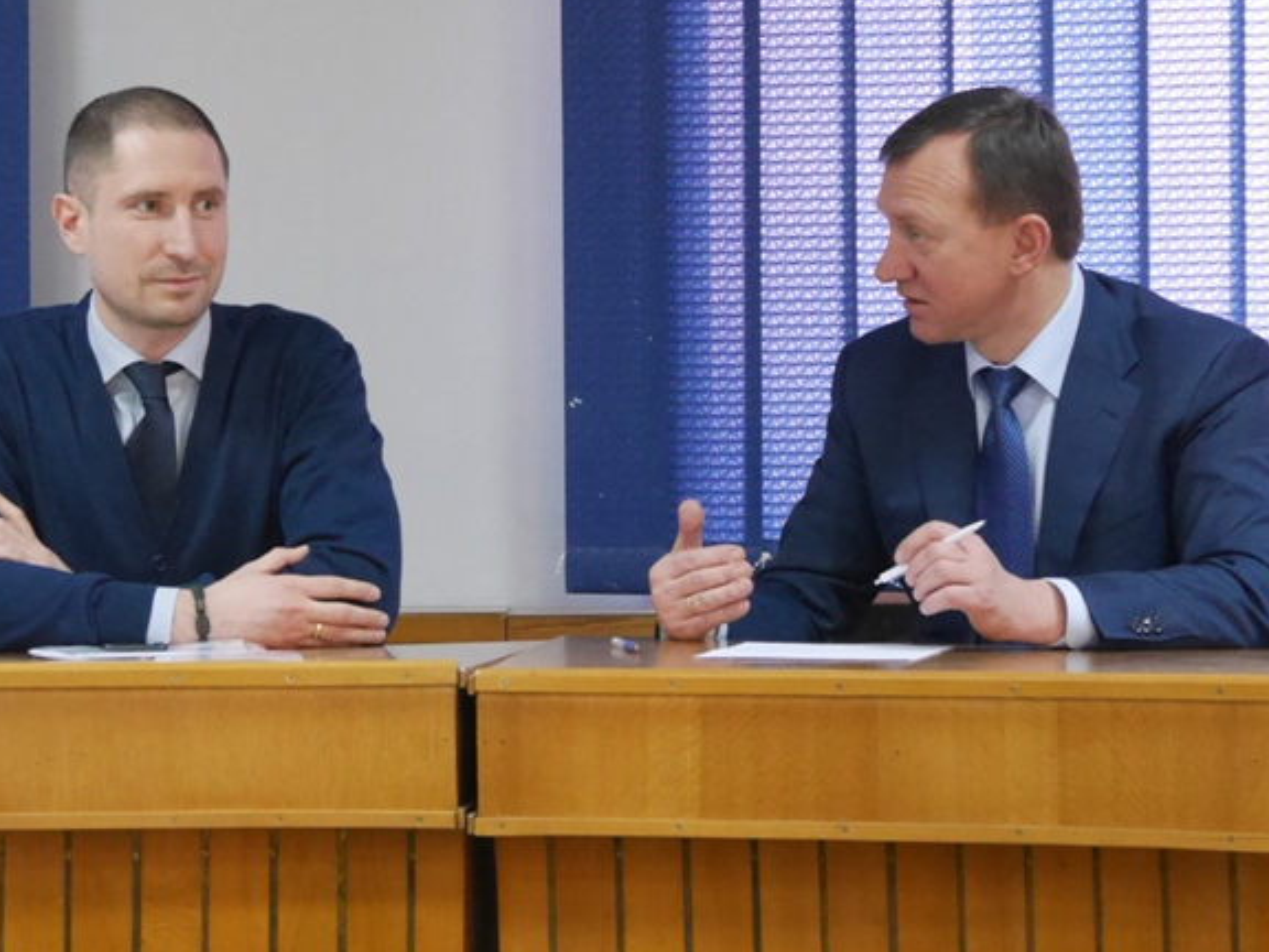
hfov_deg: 12.7
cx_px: 293
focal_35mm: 155
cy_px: 385
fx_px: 5682
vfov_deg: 9.6
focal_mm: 46
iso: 3200
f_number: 4.9
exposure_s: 1/30
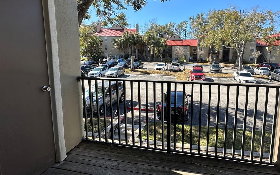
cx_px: 168
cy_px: 72
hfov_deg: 81.3
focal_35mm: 21
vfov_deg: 56.9
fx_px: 160
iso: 50
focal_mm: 2.22
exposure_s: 1/910
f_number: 2.2
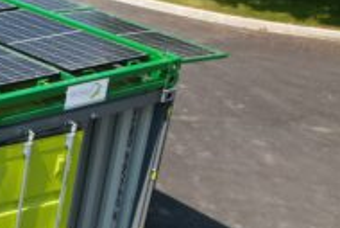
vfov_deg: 15.2
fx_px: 841
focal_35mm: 89
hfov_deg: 18.9
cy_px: 212
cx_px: -227
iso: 100
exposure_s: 1/40
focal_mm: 8.38
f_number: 2.8
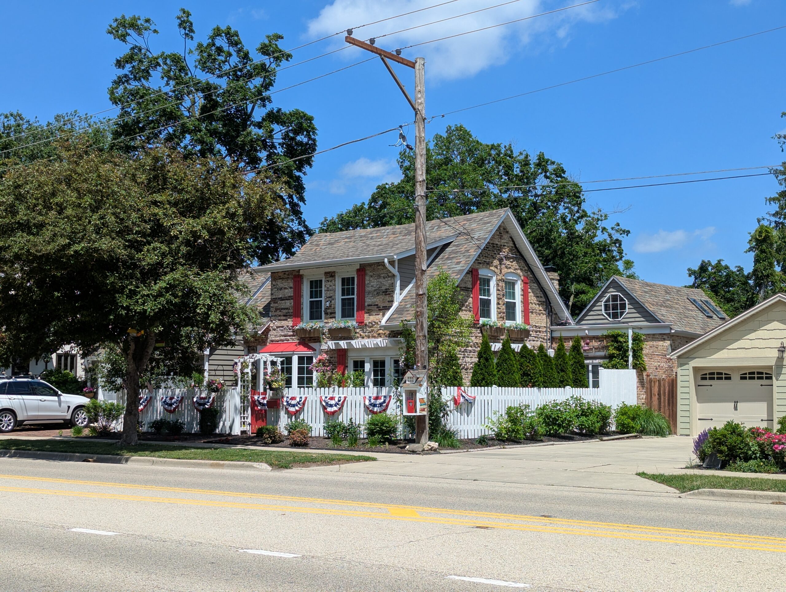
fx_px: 1092
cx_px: 393
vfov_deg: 30.3
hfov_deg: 39.6
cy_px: 296
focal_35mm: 48
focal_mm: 6.81
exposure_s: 1/2000
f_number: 1.85
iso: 48
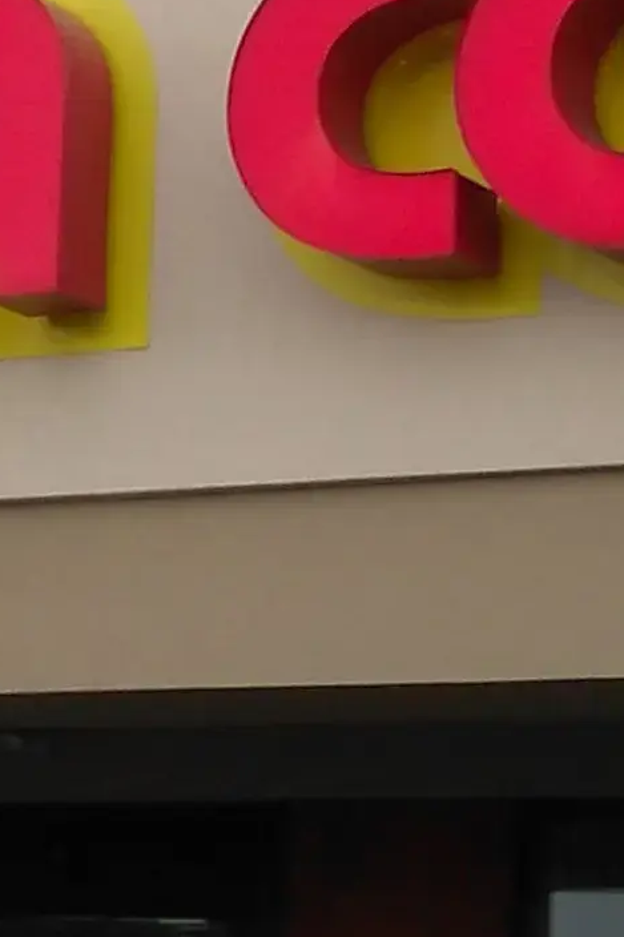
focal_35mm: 123
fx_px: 3199
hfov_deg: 10.8
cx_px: -263
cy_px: 757
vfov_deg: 16.5
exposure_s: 1/153
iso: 100
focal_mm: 3.46
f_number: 2.2
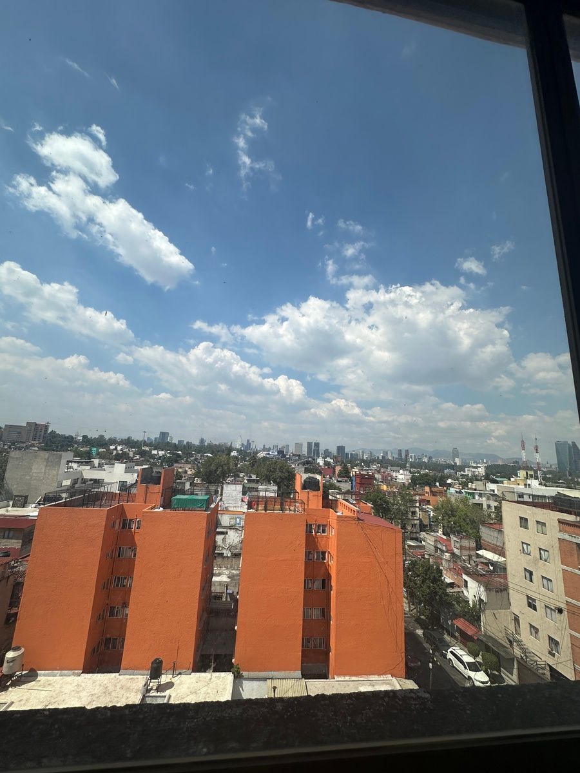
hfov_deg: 85.7
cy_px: 386
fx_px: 313
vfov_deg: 102.1
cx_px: 290
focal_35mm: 14
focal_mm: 2.22
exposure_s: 1/3205
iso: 50
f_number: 2.2
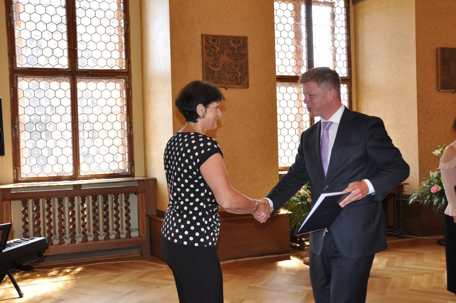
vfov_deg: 36.8
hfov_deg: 53.2
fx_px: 455
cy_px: 152
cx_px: 228
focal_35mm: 36
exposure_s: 1/125
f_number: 3.8
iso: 450
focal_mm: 24
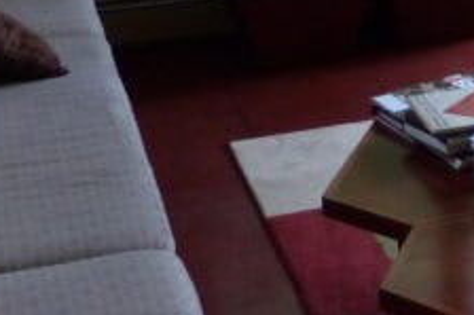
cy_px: -226
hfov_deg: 16.1
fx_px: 1566
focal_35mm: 119
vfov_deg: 10.9
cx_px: 648
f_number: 2.8
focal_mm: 4.5
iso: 400
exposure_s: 1/13
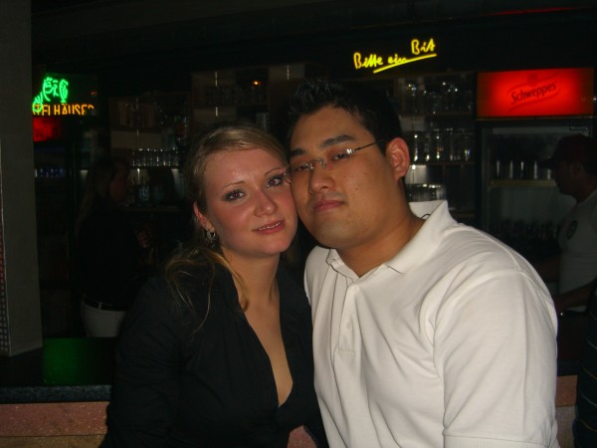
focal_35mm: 38
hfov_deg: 49.0
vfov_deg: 37.7
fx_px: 655
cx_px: 298
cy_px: 224
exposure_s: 1/60
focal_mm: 7.9
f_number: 2.8
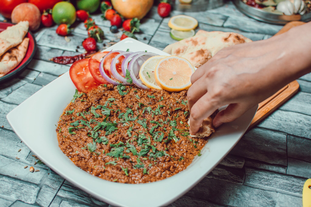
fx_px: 453
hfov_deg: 37.9
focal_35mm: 52
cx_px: 156
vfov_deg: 25.7
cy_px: 104
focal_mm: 35
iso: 200
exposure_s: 1/60
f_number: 2.8
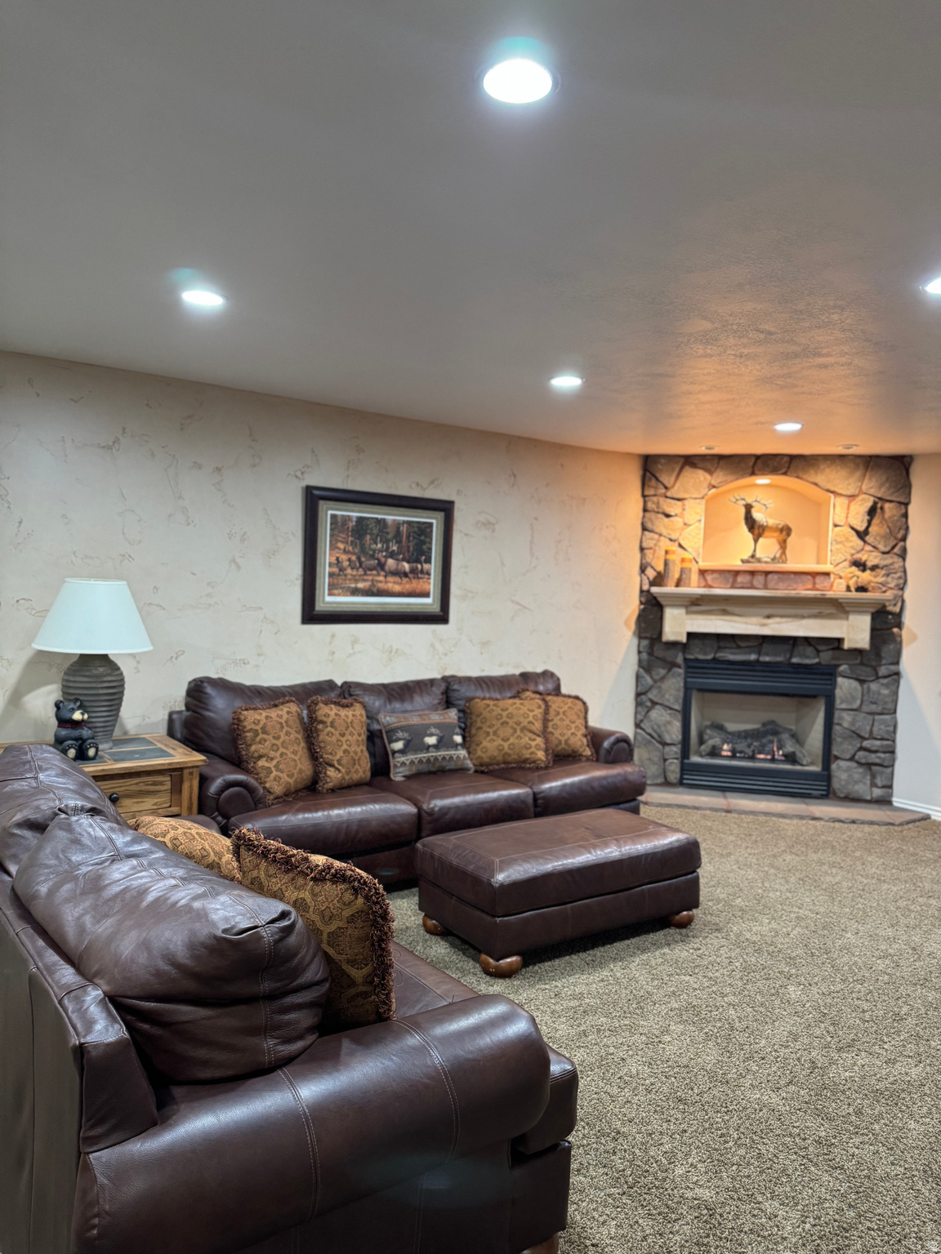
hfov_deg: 56.8
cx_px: 470
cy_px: 627
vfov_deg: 71.6
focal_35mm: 24
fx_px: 870
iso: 400
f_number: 1.78
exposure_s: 1/60
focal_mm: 6.76
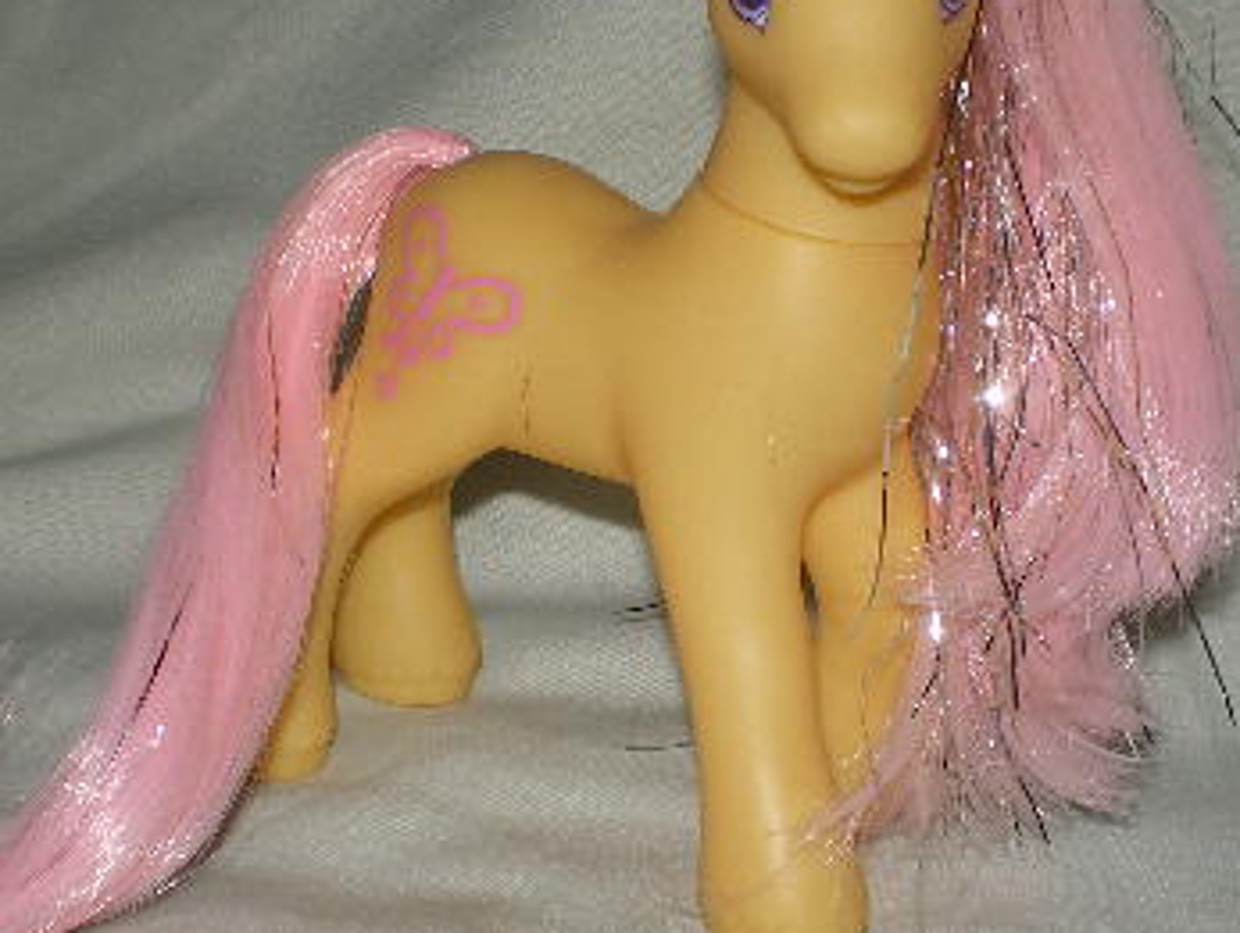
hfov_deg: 27.7
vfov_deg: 21.0
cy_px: 325
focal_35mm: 70
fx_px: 2510
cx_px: 568
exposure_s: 1/30
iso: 64
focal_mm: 6.3
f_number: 4.6
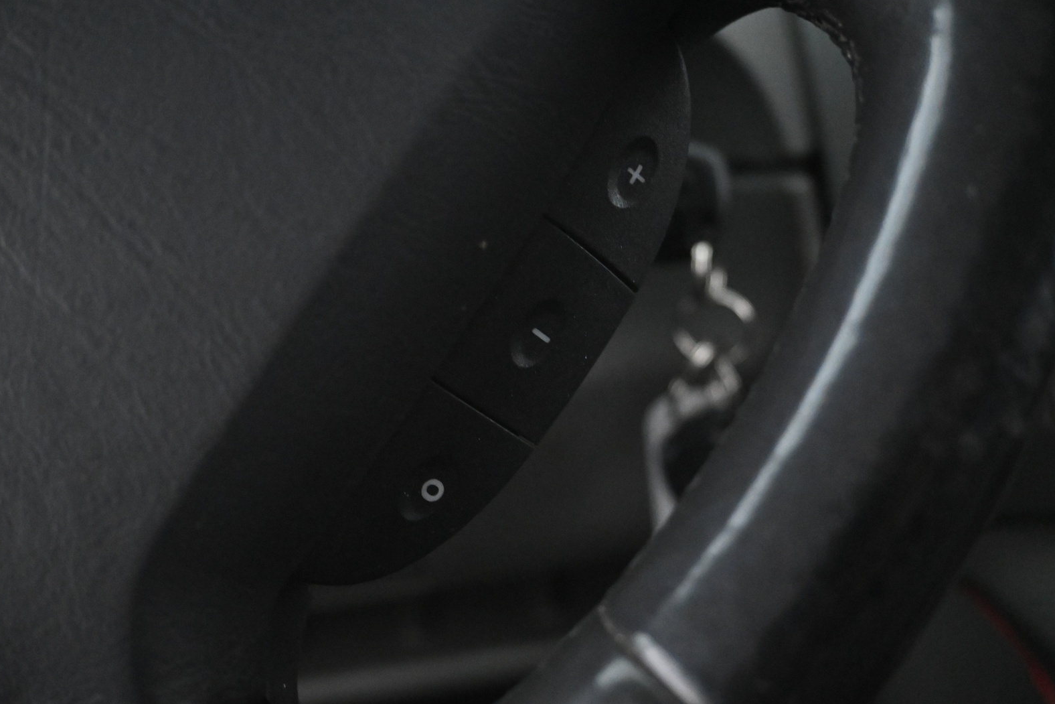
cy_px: 344
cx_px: 525
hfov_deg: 51.9
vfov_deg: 35.9
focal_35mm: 37
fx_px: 1084
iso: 8000
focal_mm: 24
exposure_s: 1/40
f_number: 4.2
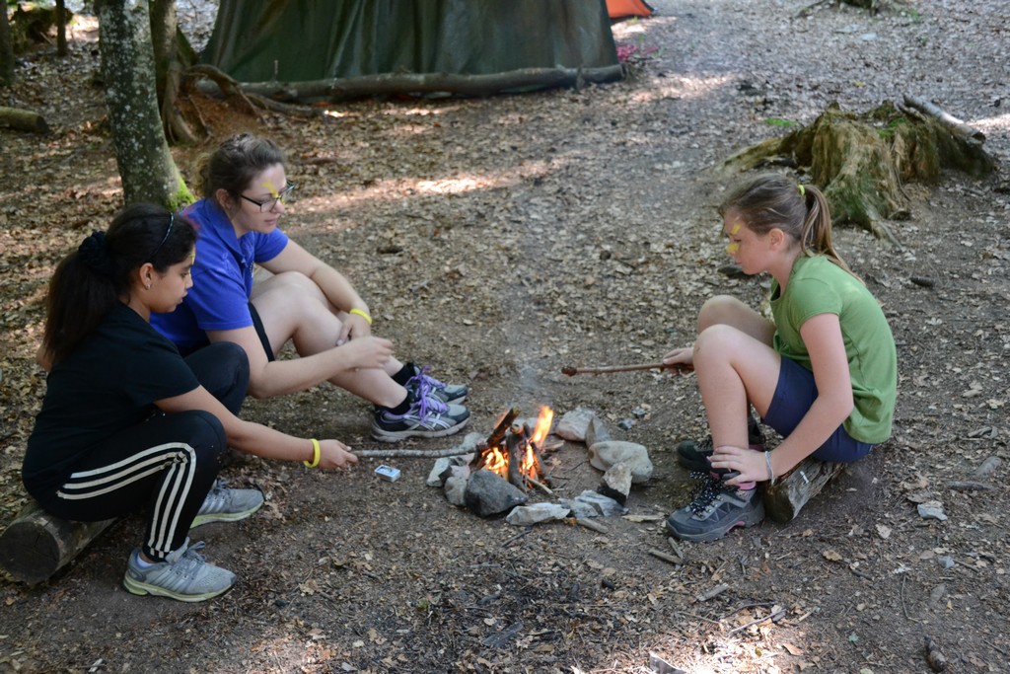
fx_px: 1010
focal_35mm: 36
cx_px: 505
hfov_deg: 53.1
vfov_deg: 36.9
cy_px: 337
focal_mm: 24
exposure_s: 1/60
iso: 1600
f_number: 4
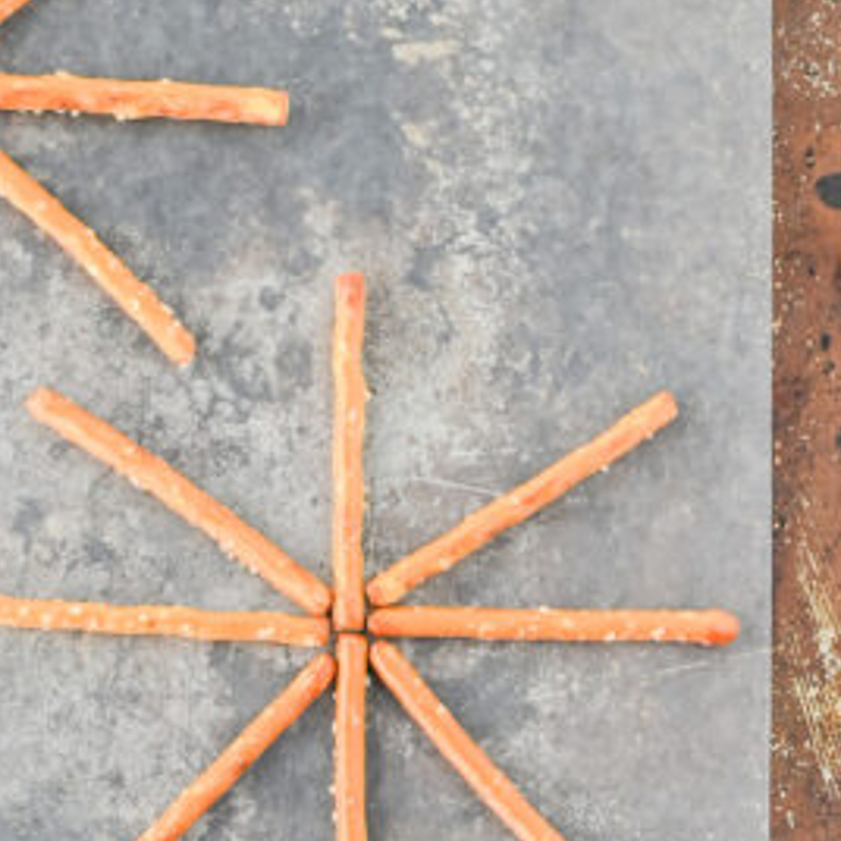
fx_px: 4453
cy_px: 929
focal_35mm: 162
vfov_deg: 10.7
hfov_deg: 10.6
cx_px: -99
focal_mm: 50
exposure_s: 1/80
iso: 450
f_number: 6.3
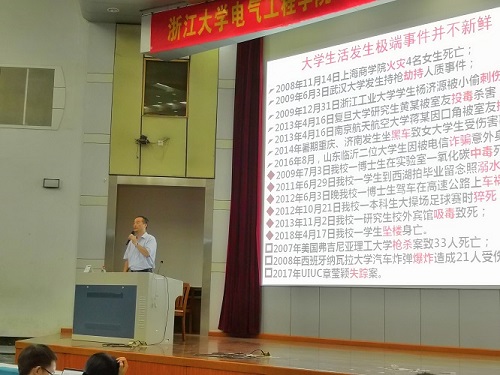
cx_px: 250
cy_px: 188
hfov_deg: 35.5
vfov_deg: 27.0
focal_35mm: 54
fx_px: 780
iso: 500
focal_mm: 3.95
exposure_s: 1/33.3
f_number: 1.8
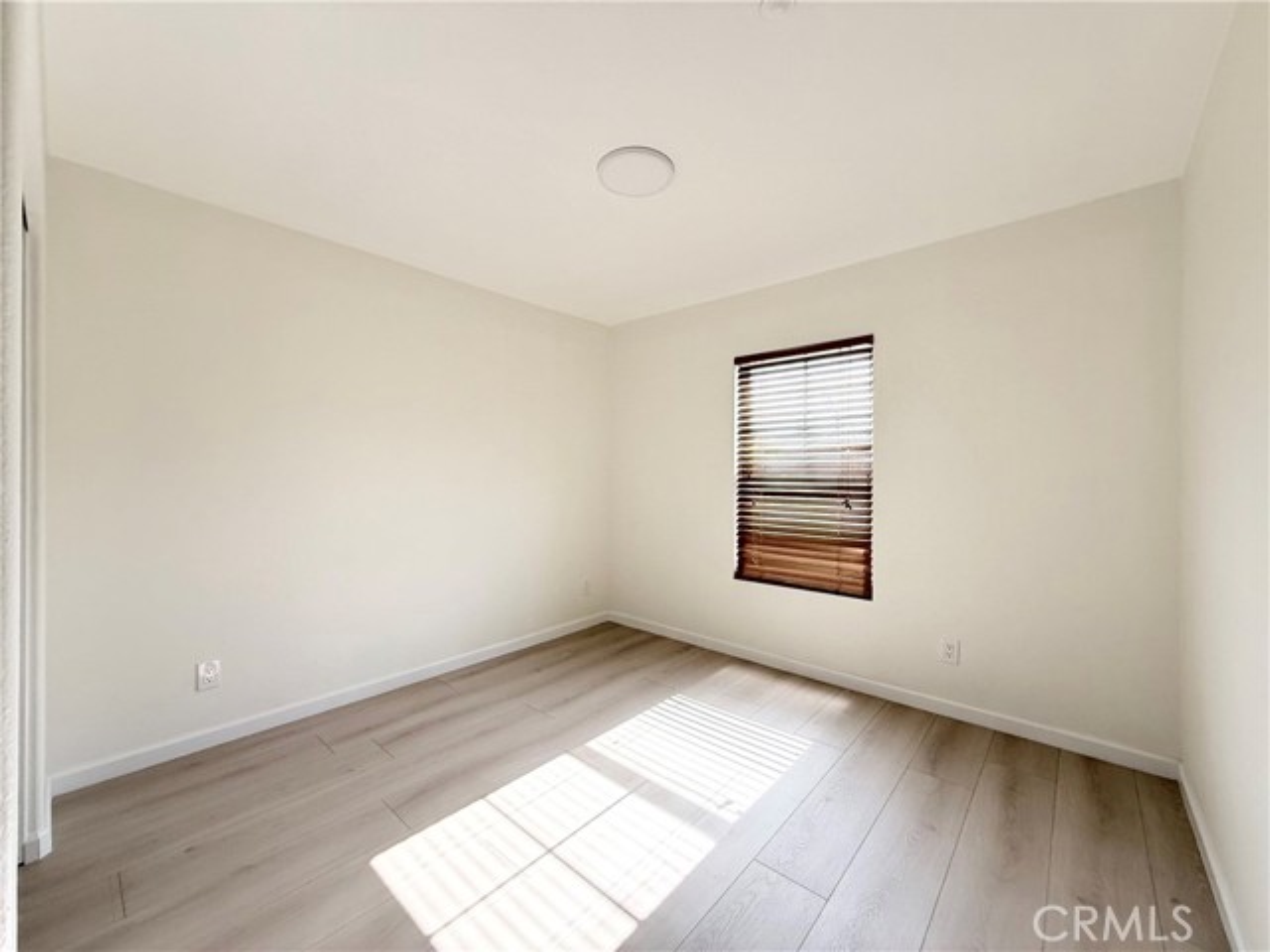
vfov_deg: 85.7
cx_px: 635
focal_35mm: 14
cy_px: 476
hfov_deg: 102.1
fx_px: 514
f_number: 2.2
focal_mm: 2.22
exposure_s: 1/308
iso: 64
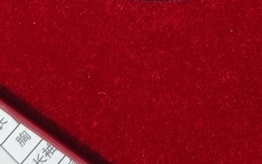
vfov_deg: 9.4
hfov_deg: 15.6
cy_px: -153
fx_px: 943
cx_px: 234
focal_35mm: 132
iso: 846
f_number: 1.88
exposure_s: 1/50
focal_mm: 4.84
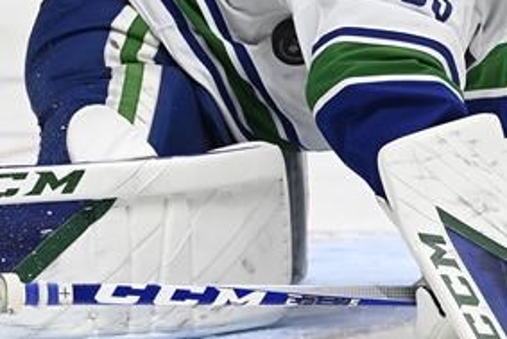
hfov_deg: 6.6
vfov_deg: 4.4
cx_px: 439
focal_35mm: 310
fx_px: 4368
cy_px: 39
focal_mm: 135
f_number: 4
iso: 4000
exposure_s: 1/2500
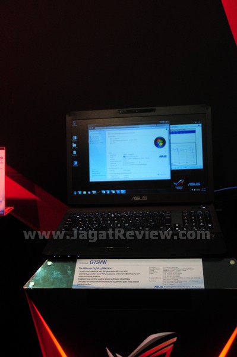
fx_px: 386
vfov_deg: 49.6
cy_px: 178
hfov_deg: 34.2
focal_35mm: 39
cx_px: 118
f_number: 4
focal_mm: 26
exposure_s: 1/100
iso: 1600
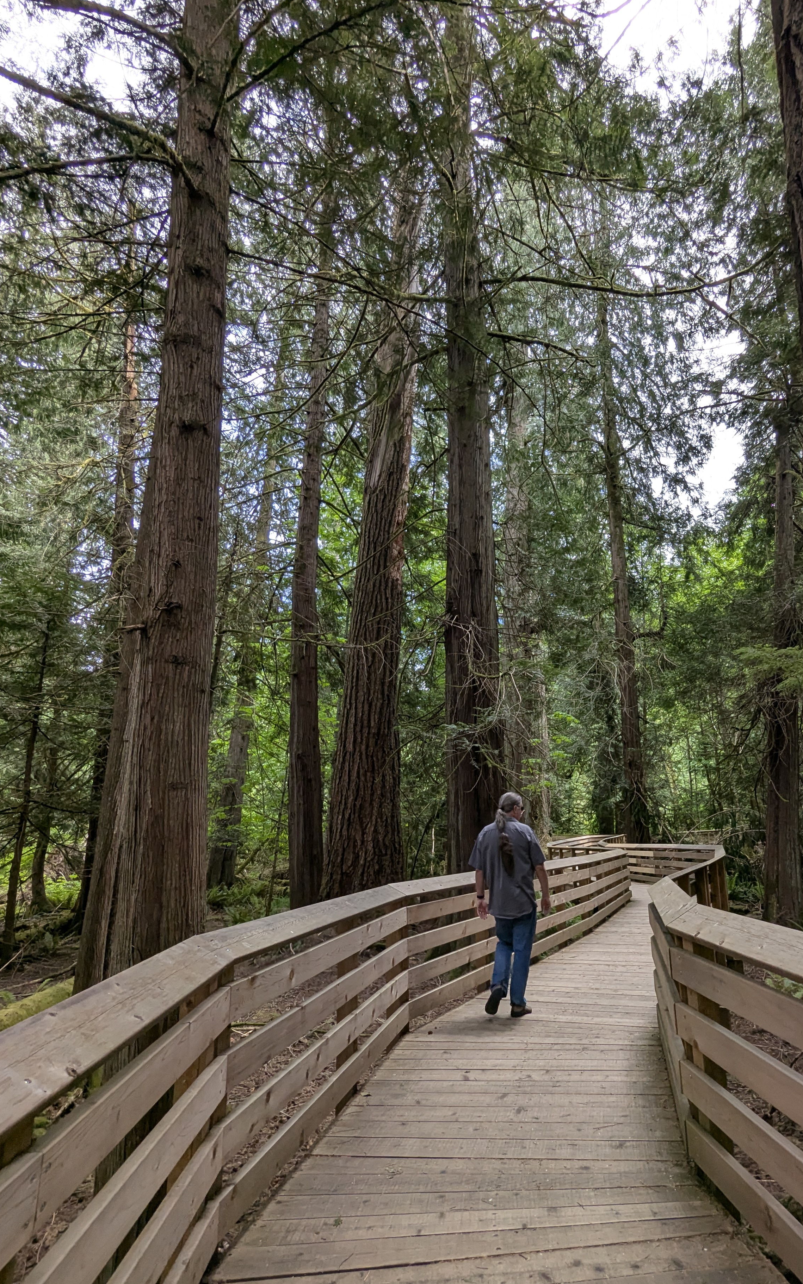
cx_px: 509
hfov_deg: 61.3
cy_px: 665
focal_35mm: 19
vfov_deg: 88.0
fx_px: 665
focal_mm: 2.35
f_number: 2.2
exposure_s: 1/265
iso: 77
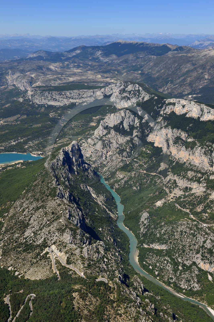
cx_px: 107
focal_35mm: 42
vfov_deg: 46.4
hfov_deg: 31.9
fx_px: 375
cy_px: 161
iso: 400
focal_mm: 42
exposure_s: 1/640
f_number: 11
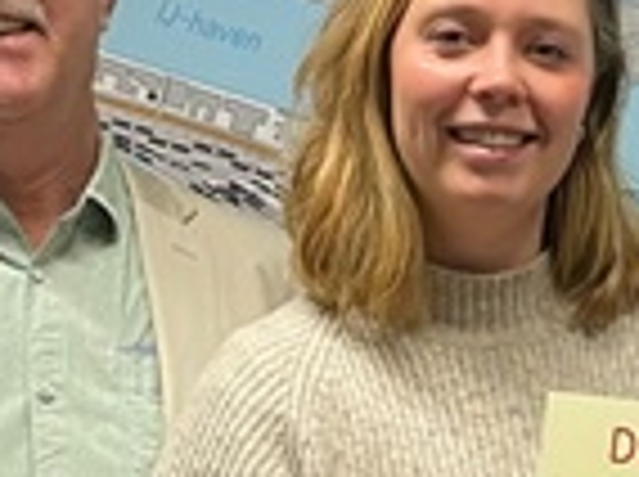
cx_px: 477
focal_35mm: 122
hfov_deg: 16.1
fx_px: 2248
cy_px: 457
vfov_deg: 12.0
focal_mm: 4.2
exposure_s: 1/50
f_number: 1.6
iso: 80
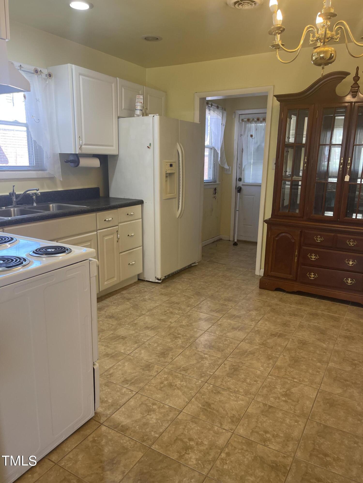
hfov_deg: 53.1
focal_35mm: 26
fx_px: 364
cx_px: 182
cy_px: 242
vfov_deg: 67.3
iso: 125
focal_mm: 5.1
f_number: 1.6
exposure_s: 1/120
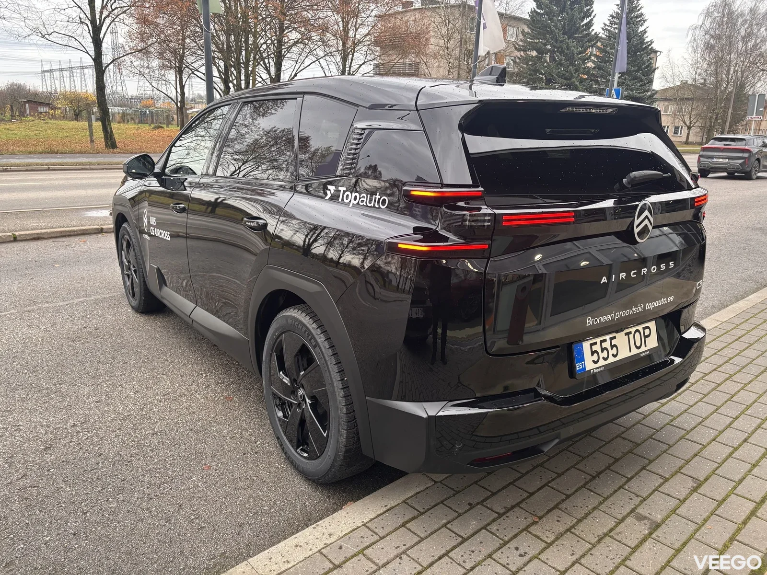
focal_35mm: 26
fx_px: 576
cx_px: 384
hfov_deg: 67.3
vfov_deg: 53.1
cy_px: 288
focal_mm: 5.96
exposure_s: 1/95
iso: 125
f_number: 1.6
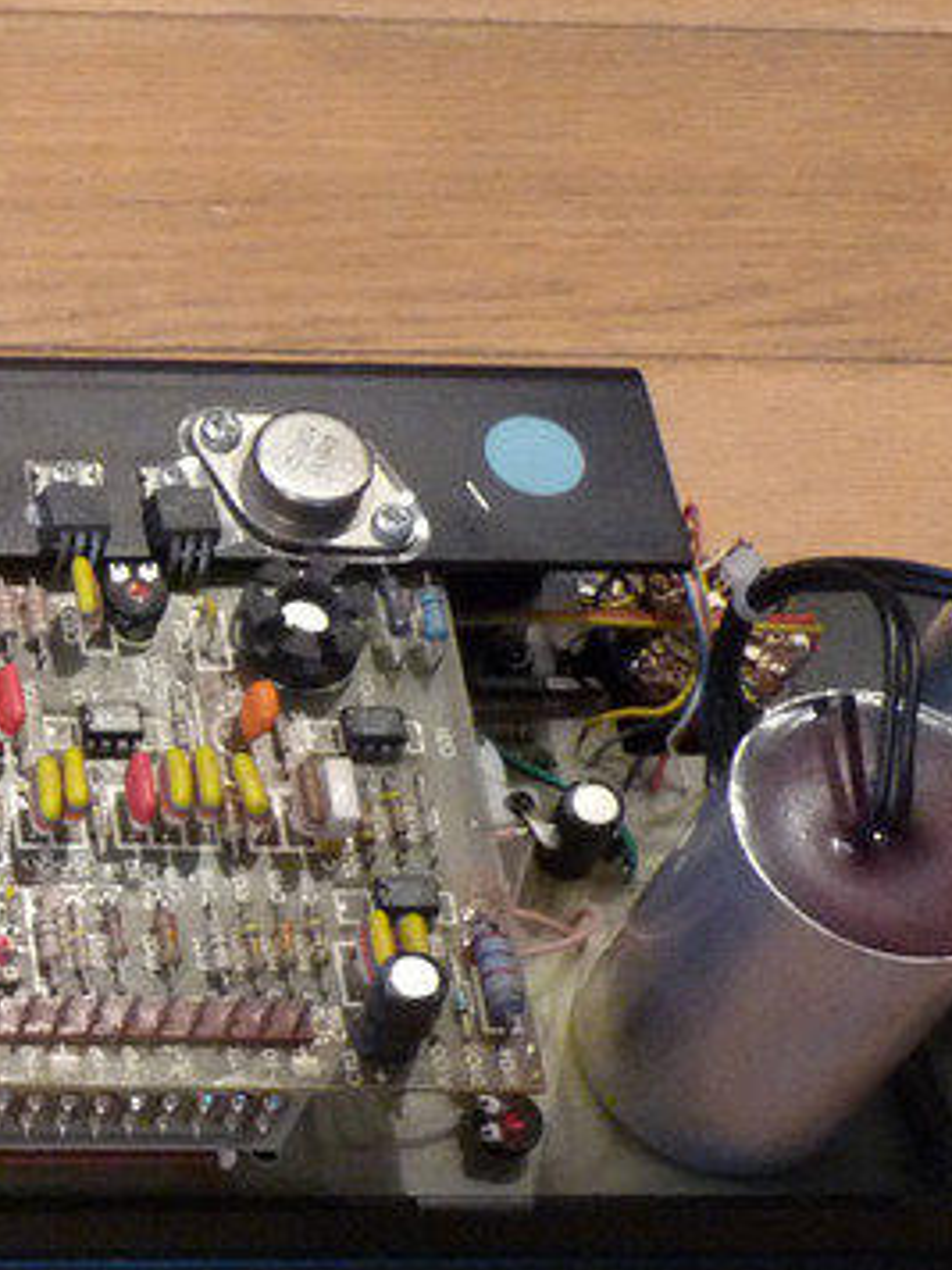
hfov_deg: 13.5
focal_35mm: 102
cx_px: -558
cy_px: 988
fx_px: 3740
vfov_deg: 19.1
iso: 400
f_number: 3
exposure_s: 1/8
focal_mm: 6
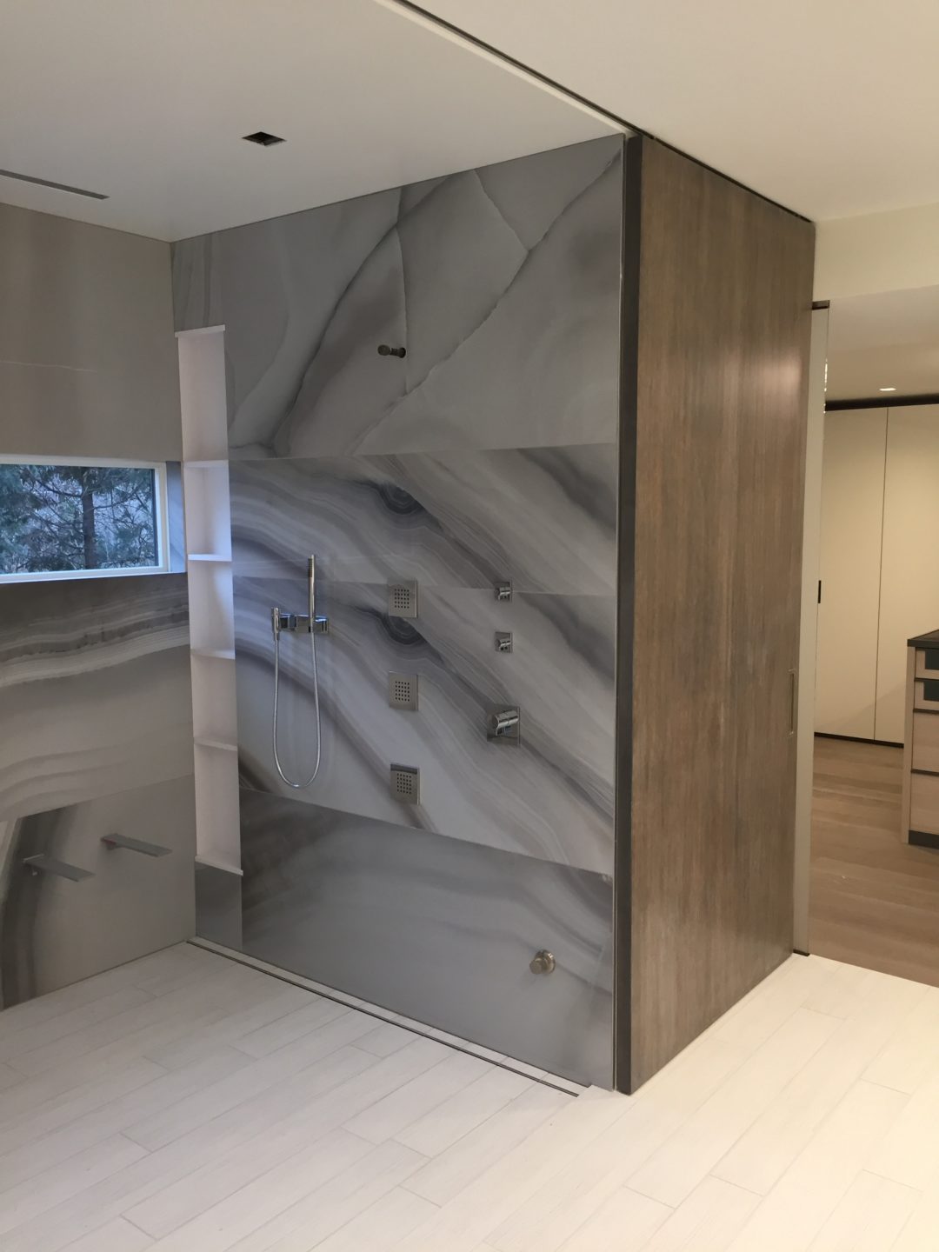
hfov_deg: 48.2
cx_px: 470
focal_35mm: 29
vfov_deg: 61.7
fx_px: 1049
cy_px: 626
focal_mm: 4.15
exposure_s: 1/30
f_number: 2.2
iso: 64
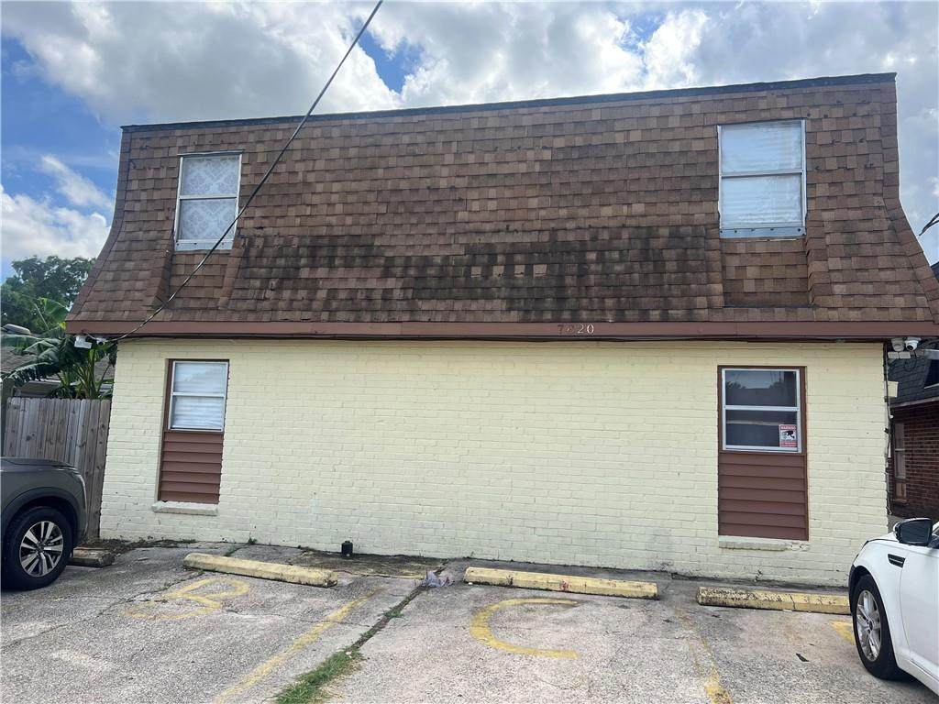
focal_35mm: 26
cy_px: 352
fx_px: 705
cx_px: 470
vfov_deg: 53.1
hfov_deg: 67.3
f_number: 1.5
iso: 50
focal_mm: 5.7
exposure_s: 1/2008
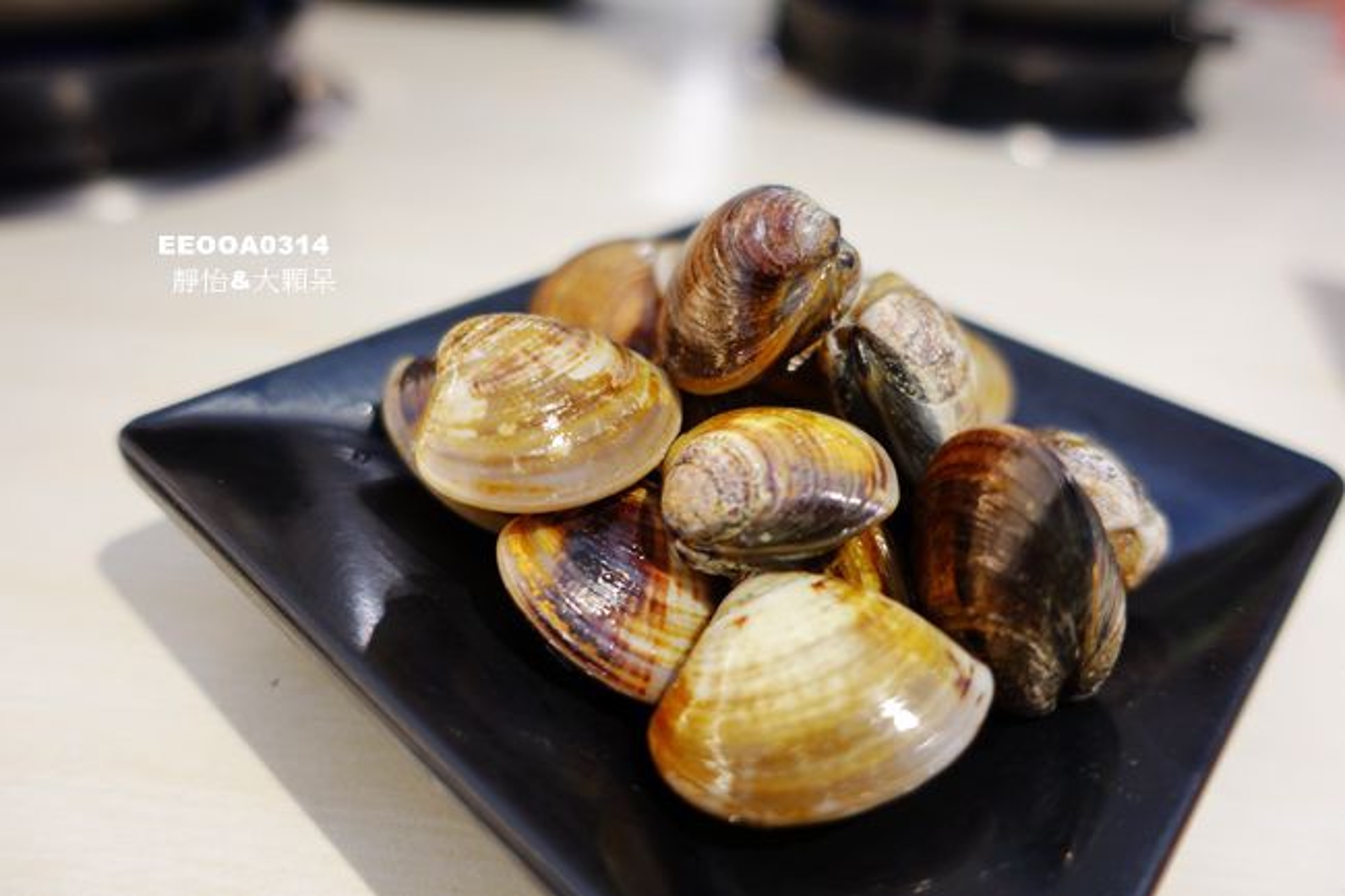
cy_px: 448
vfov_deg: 51.3
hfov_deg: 71.5
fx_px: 934
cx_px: 672
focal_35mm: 25
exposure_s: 1/30
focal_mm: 9.12
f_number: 2
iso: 160
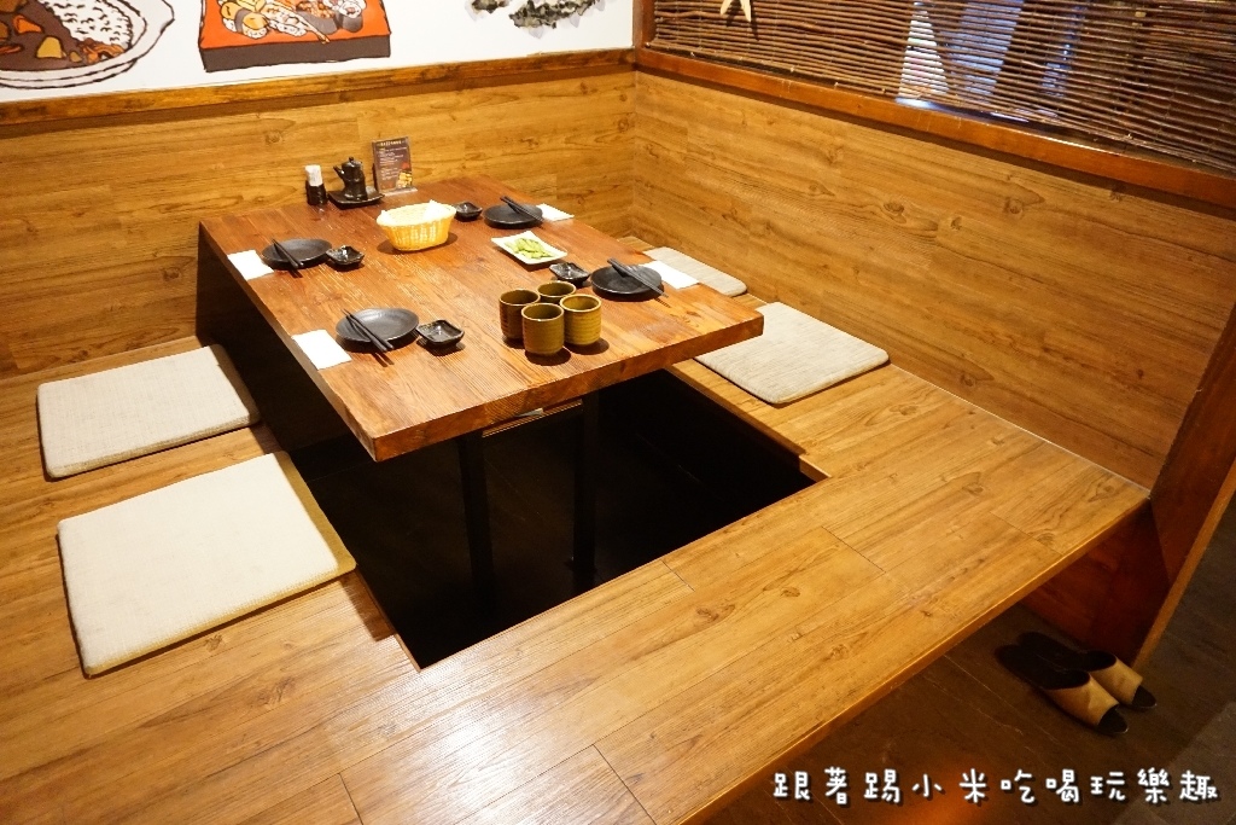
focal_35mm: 24
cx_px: 618
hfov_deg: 73.7
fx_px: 824
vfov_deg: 53.1
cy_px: 412
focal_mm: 16
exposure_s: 1/20
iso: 3200
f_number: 3.5
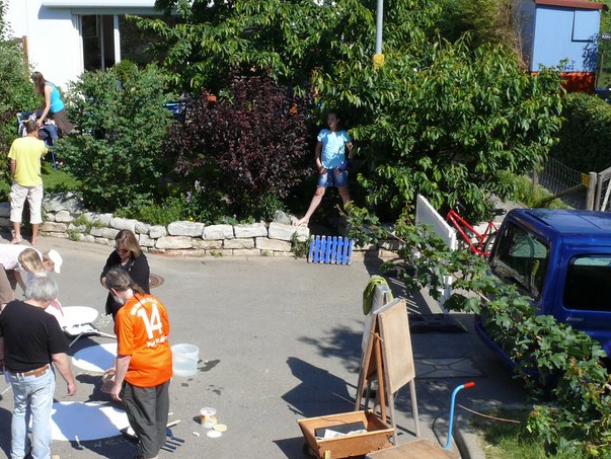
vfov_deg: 25.1
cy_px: 319
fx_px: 1024
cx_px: 292
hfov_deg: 33.2
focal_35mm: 58
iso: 100
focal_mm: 7.4
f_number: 5.6
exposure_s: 1/320
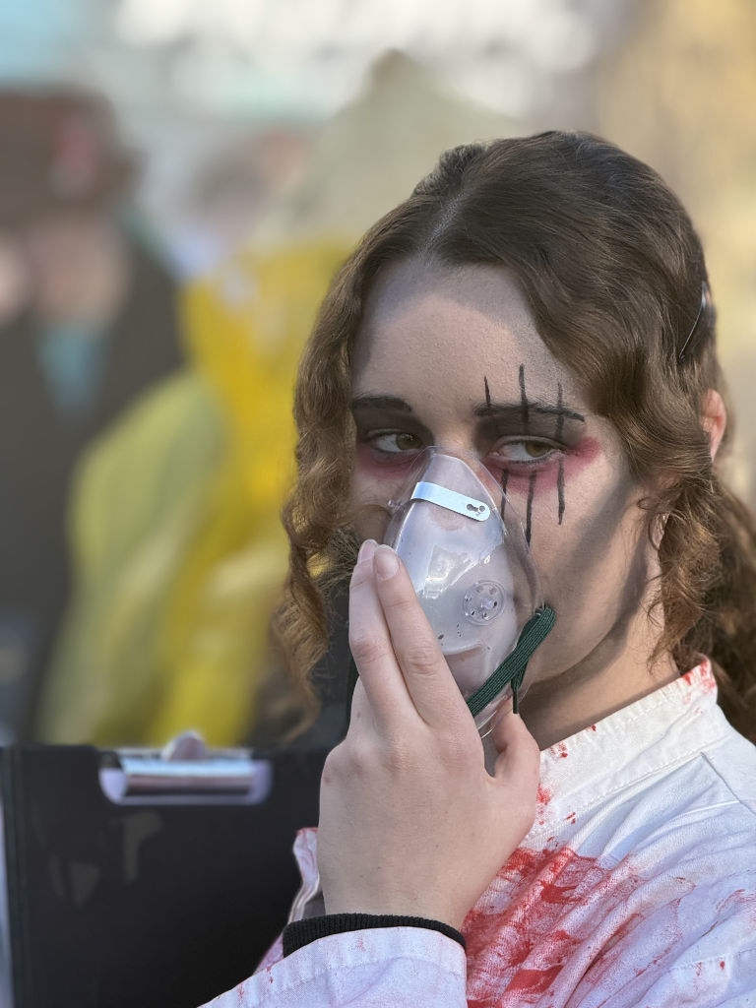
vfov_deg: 16.4
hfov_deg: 12.3
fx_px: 3494
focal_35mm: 120
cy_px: 504
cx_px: 378
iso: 64
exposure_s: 1/428
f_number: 2.8
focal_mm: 15.7
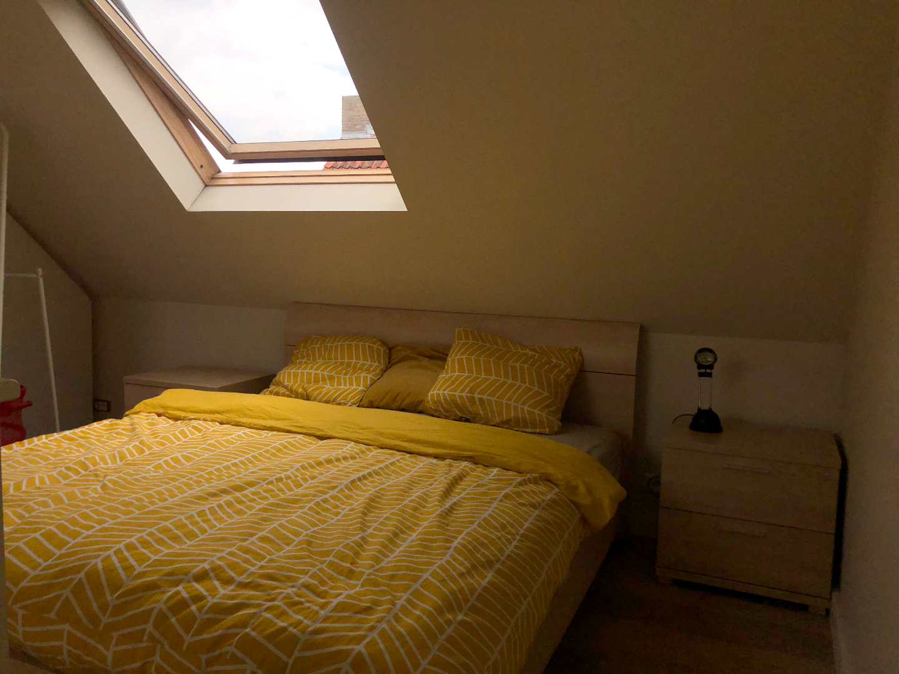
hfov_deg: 63.4
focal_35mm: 28
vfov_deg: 49.7
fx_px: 727
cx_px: 450
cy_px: 337
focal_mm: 3.99
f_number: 1.8
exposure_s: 1/2433
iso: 20
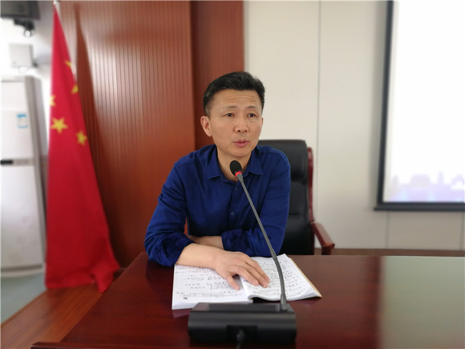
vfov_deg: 51.4
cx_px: 232
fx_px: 363
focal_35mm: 27
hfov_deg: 65.3
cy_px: 174
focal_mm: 3.84
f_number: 4
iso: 200
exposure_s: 1/33.3
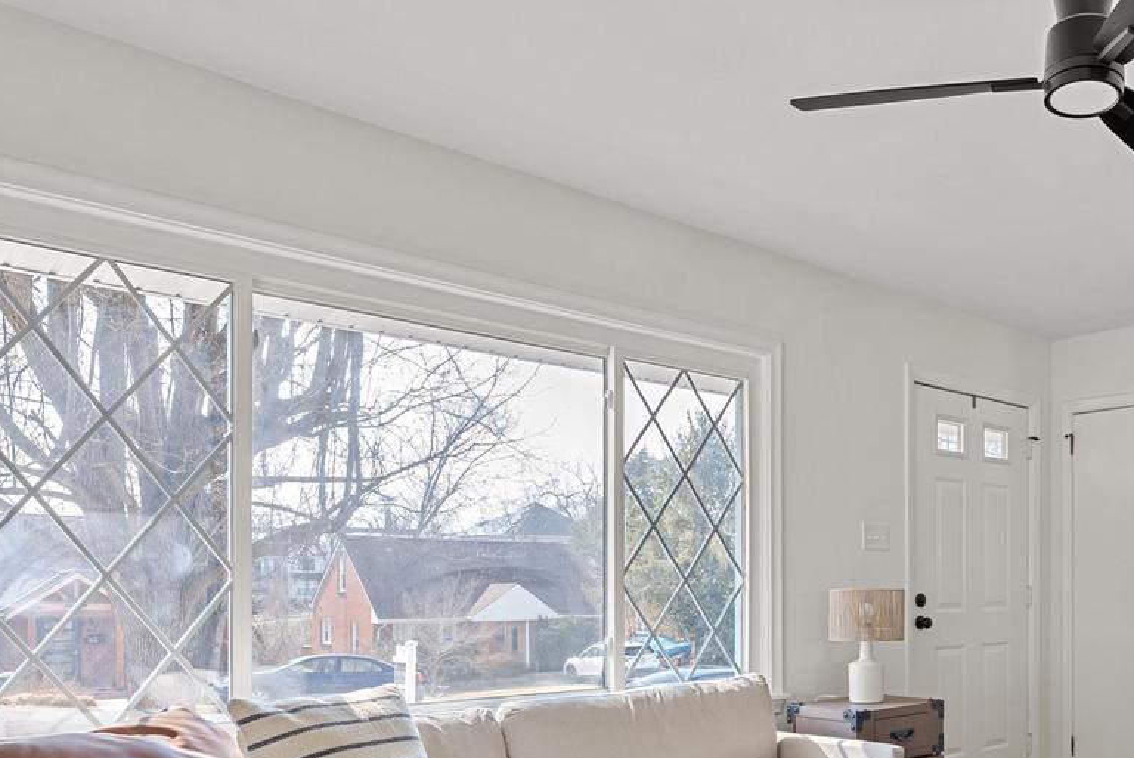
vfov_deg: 42.2
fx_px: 945
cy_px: 581
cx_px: 938
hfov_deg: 56.5
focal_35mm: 30
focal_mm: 16
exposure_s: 1/5
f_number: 8
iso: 800
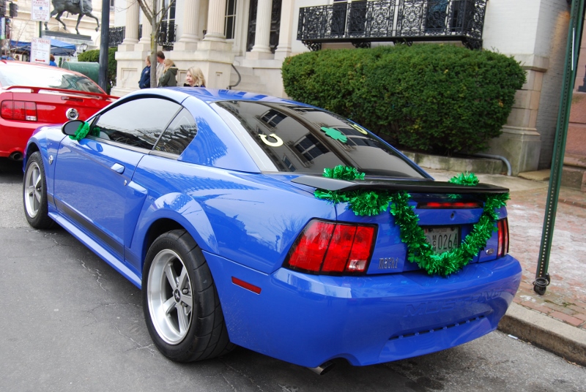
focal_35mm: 34
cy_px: 196
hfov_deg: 55.0
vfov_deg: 38.5
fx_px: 562
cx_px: 293
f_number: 6.3
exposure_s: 1/160
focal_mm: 23
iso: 200
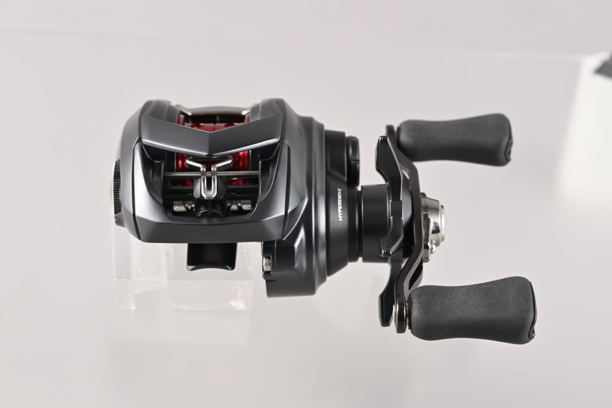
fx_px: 1785
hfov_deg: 19.5
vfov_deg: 13.0
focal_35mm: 105
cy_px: 204
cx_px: 306
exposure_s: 1/125
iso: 200
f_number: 14
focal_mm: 105
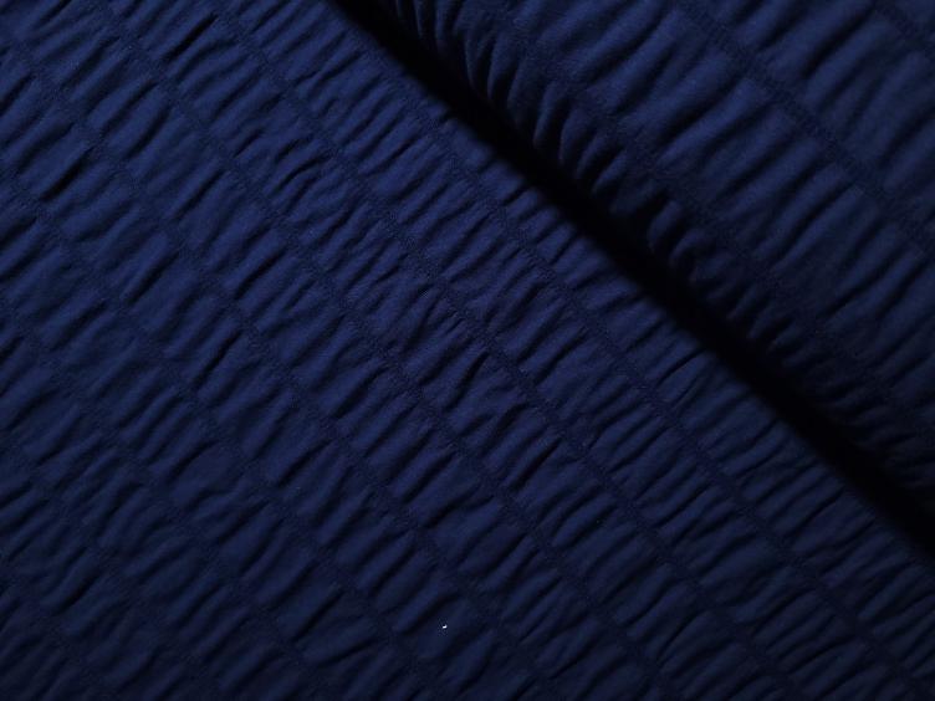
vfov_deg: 53.1
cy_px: 350
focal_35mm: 26
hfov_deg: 67.3
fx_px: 702
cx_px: 468
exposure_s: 1/50
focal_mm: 5.4
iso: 50
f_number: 1.8
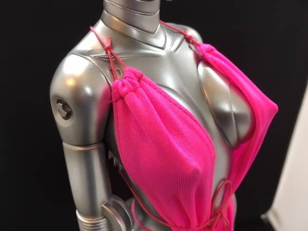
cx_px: 154
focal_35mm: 29
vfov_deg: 48.2
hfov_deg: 61.7
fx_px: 258
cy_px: 116
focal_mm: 4.15
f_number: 2.2
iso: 80
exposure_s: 1/30
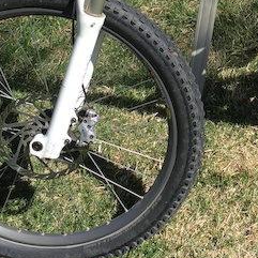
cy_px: 9
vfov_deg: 19.9
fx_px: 717
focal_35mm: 85
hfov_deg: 19.6
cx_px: 274
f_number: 2.2
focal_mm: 4.15
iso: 32
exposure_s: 1/1412
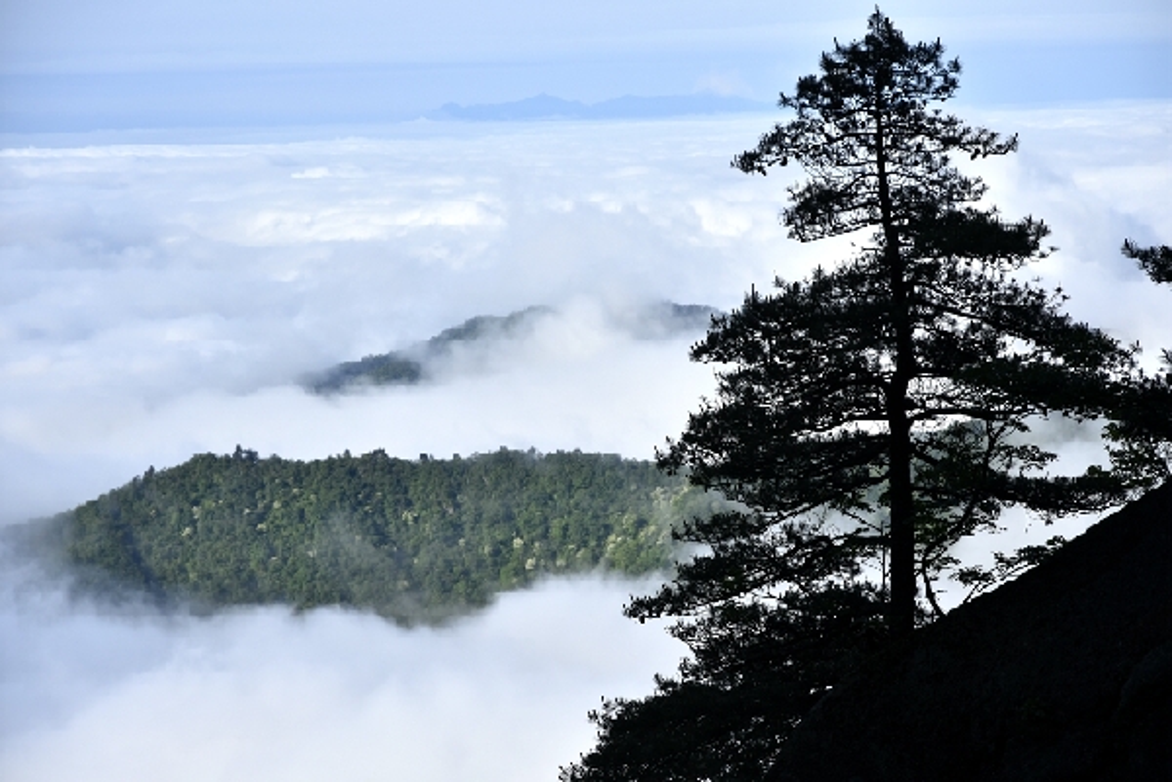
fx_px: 4151
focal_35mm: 128
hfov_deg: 16.1
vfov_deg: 10.8
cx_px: 586
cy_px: 391
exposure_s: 1/640
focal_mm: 85
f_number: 6.3
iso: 100
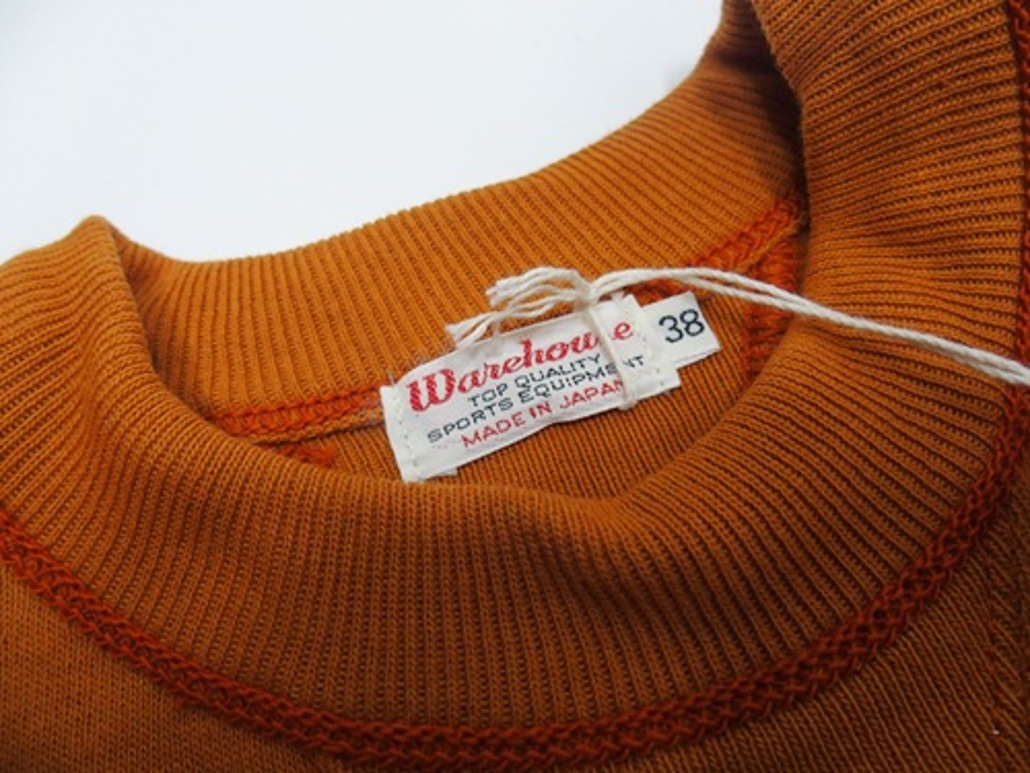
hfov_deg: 63.4
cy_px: 386
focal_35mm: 28
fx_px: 833
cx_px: 515
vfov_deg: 49.7
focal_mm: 6
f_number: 2.8
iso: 640
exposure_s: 1/250
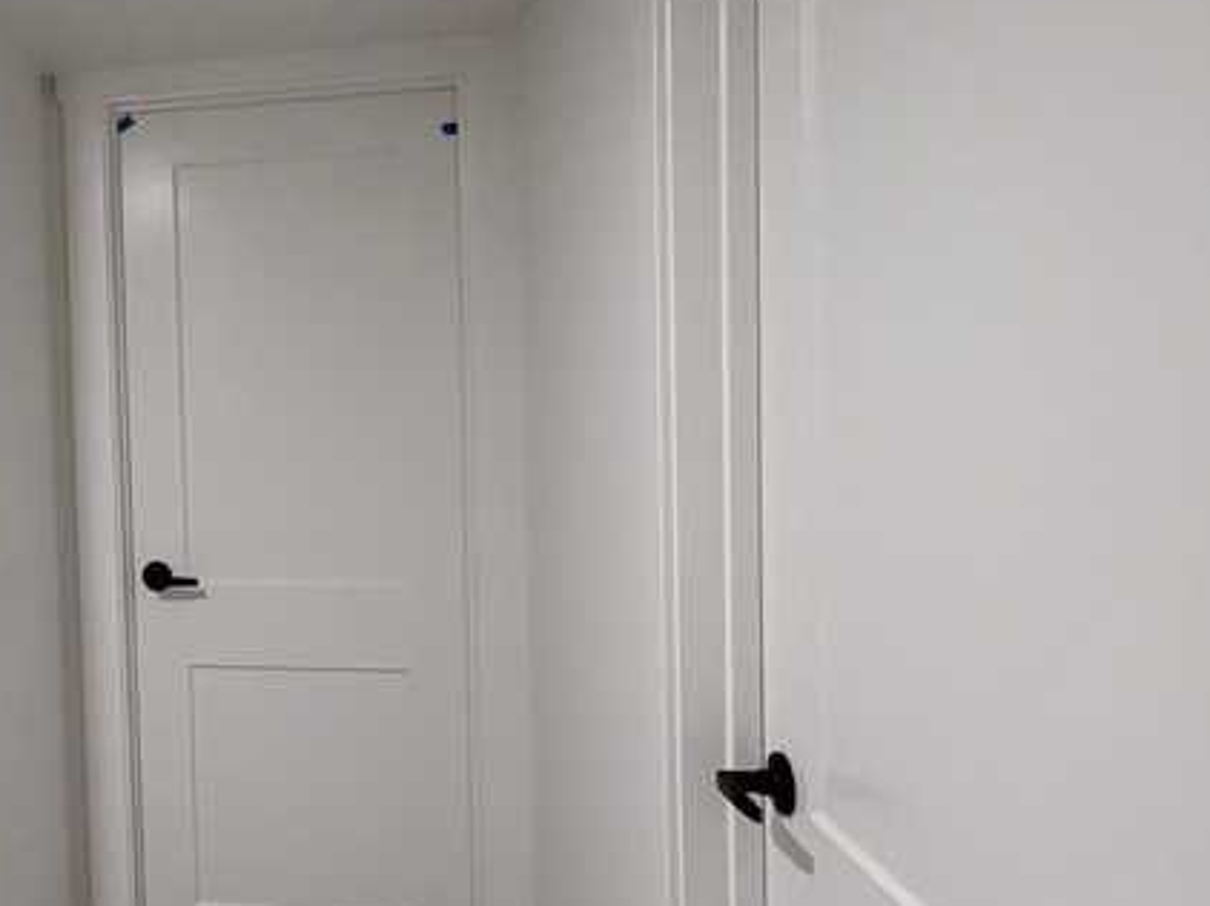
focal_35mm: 34
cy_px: 416
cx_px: 57
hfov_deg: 46.9
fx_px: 1188
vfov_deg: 41.7
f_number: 2.2
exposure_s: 1/120
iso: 320
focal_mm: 2.22
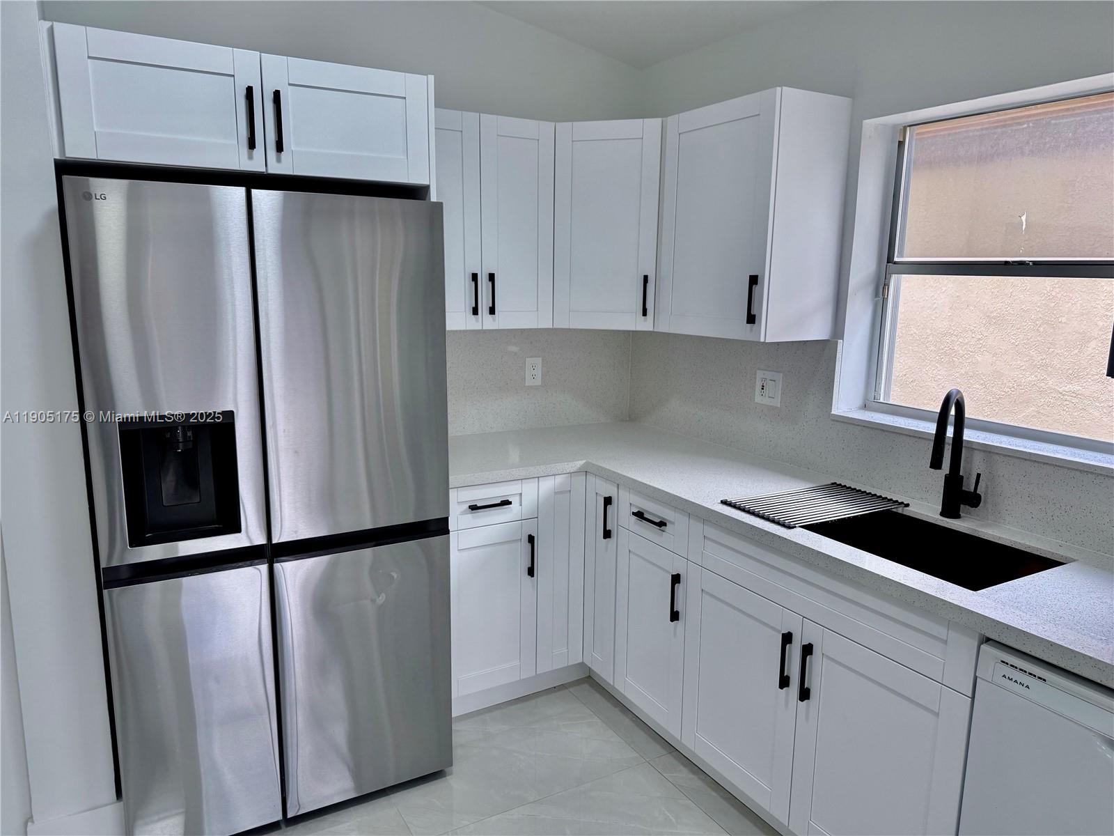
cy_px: 418
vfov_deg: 56.8
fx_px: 772
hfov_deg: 71.6
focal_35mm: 24
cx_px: 557
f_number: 1.78
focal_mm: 6.76
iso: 100
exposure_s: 1/203
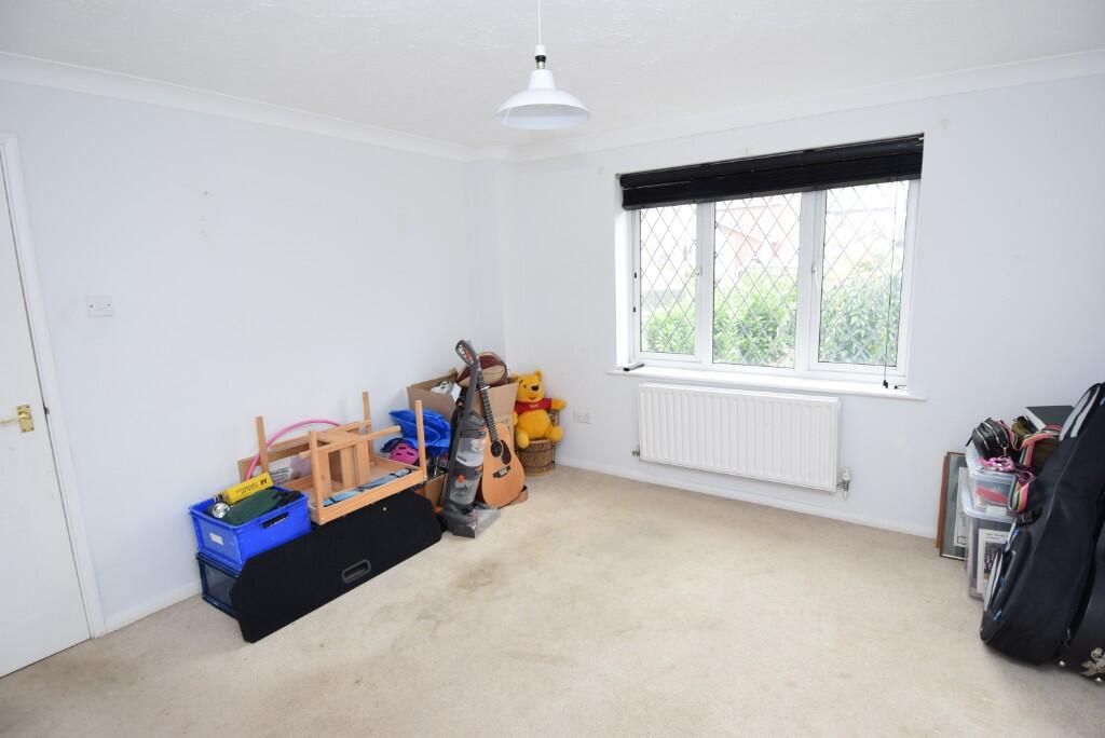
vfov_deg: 67.5
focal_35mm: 18
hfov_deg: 90.0
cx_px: 552
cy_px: 369
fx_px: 553
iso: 400
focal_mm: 12
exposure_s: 1/125
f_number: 5.6
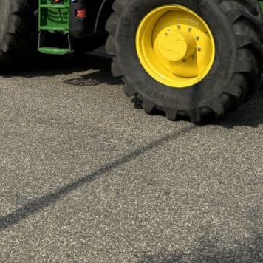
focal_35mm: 61
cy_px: -20
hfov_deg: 27.0
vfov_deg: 26.2
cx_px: 16
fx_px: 524
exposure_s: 1/4049
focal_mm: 6.76
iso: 80
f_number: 1.78
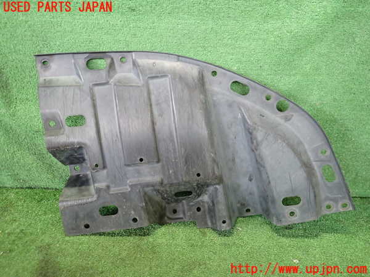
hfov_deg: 69.4
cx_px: 185
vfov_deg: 54.9
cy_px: 138
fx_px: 267
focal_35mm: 25
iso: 640
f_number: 2
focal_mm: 4.5
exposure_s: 1/30
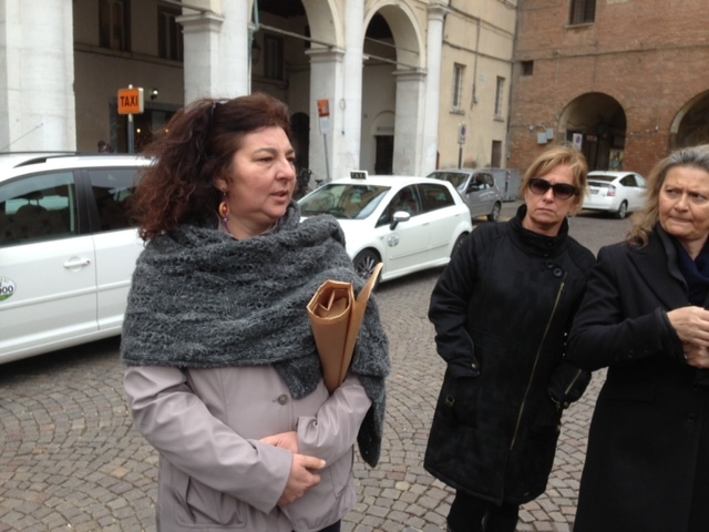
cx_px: 354
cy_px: 266
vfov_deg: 42.9
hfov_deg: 55.4
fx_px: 676
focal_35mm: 33
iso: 50
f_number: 2.4
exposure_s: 1/330
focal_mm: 4.13
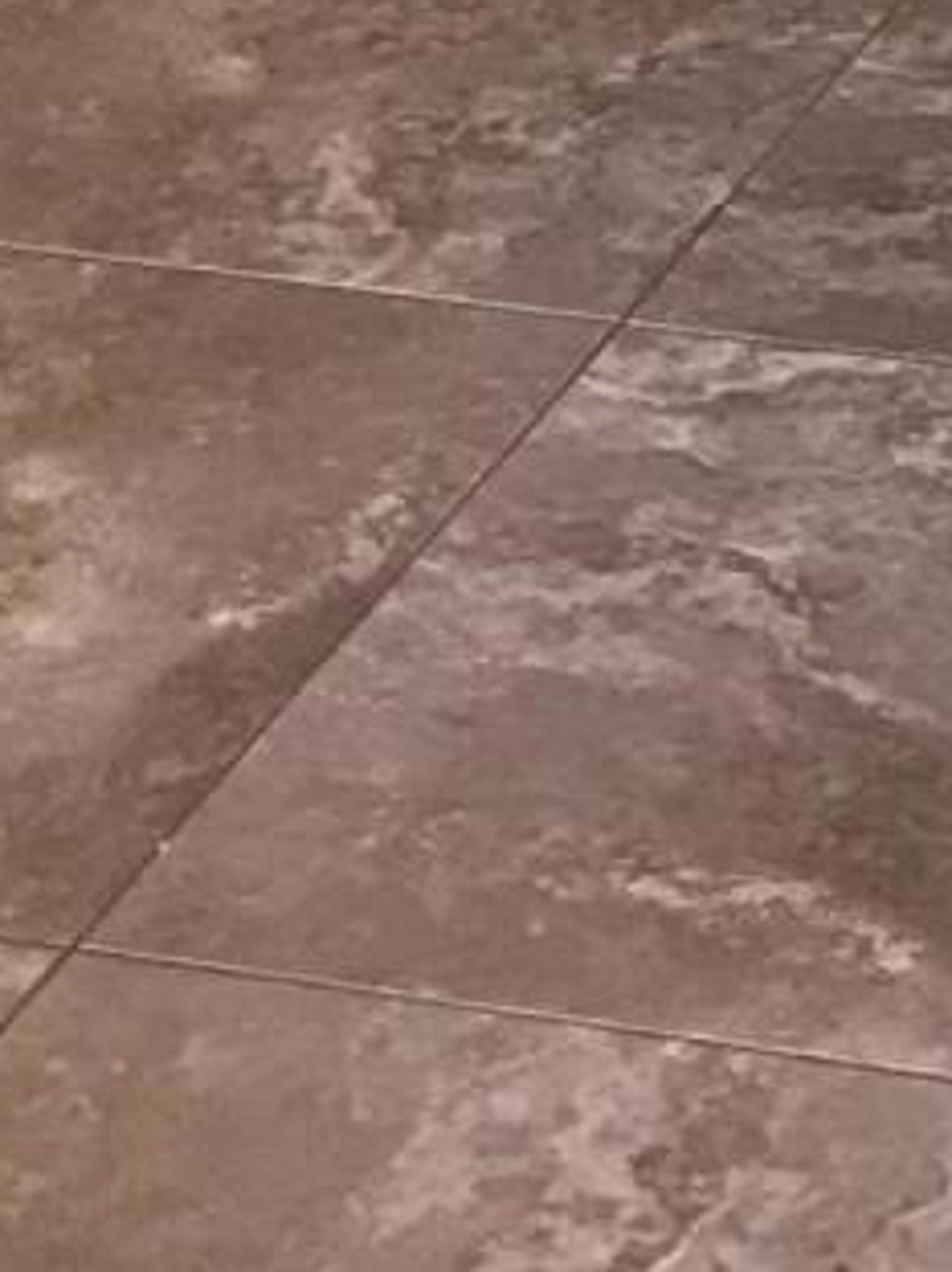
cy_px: -2282
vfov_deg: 9.2
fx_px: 6605
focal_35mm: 180
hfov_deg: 8.2
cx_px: 1181
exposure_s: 1/17
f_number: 1.8
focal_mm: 3.99
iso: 40
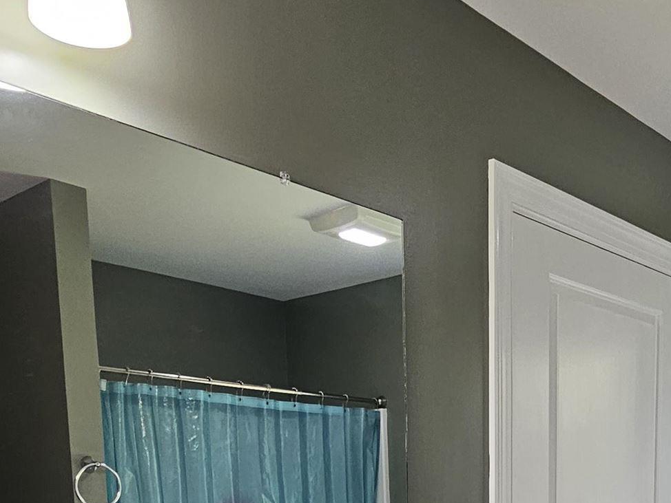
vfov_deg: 30.0
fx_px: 795
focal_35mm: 41
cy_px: 606
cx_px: 529
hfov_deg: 43.8
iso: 160
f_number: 2.2
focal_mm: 2.2
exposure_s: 1/60
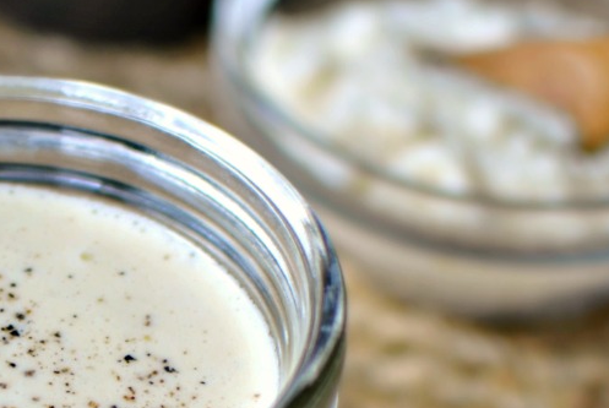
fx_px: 2531
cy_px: 447
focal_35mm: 149
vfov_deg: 9.1
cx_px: -28
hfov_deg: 13.5
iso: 100
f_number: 2
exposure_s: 1/125
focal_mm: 35
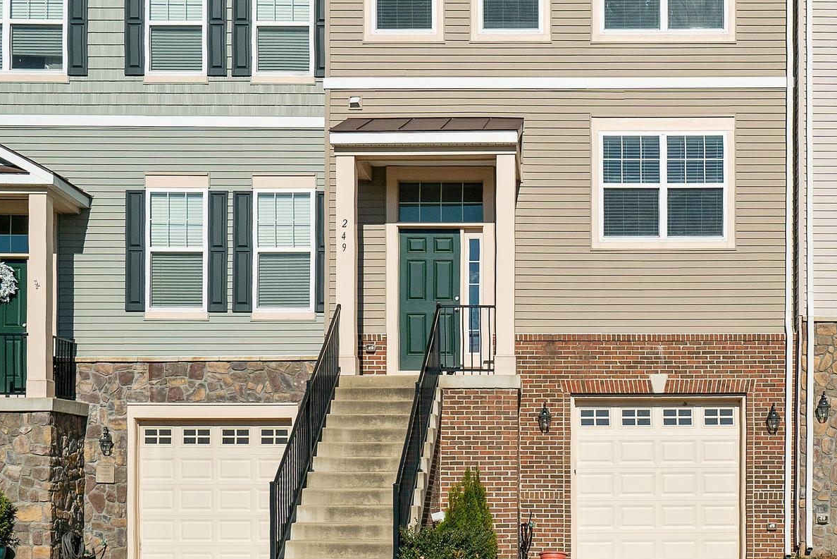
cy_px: 239
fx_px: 1163
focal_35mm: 50
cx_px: 588
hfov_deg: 38.9
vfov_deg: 27.0
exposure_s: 1/4000
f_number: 8
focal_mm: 29
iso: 400
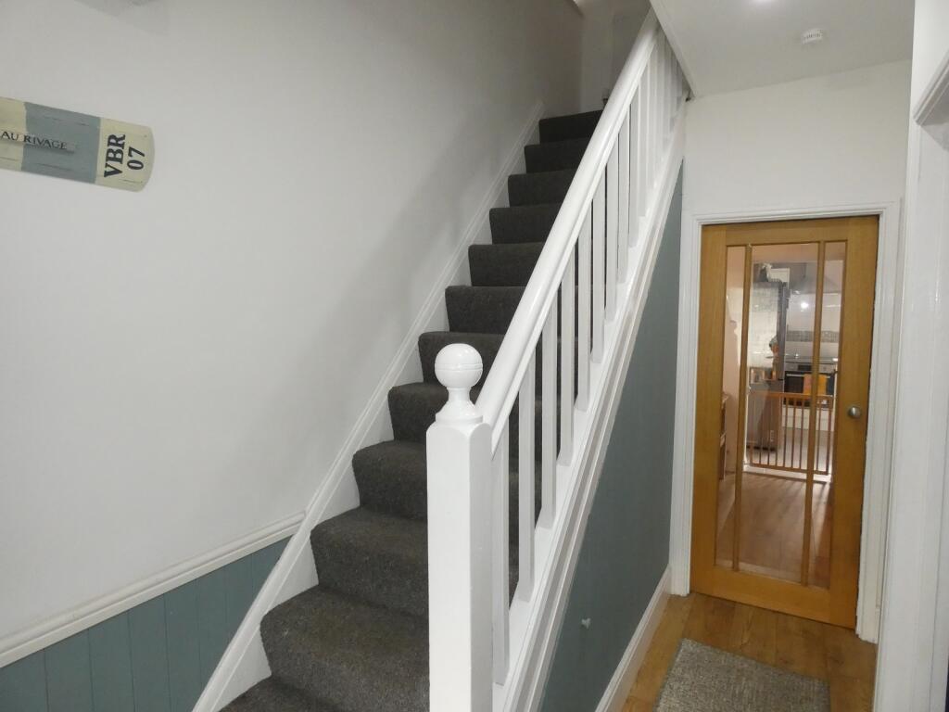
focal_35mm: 20
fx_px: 548
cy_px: 356
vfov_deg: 66.0
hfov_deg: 81.7
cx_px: 474
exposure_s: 1/125
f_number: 2.8
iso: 640
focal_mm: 3.6
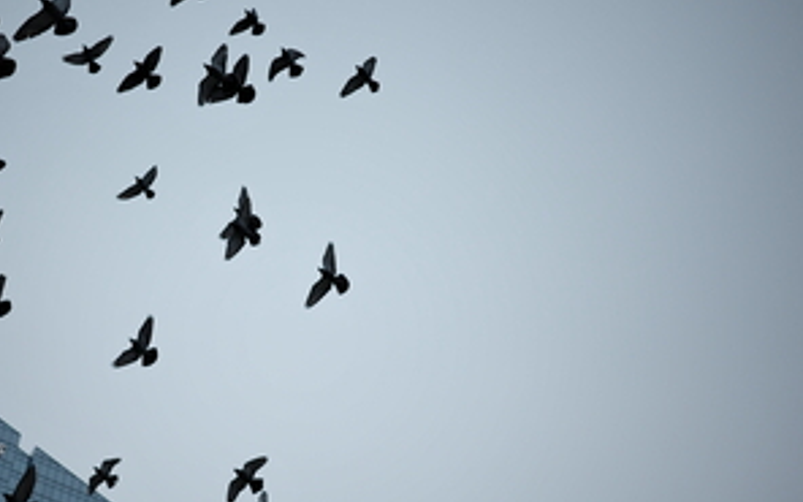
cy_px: 336
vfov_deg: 20.9
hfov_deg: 32.8
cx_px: 301
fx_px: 1357
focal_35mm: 62
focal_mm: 26
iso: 200
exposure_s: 1/500
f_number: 3.5
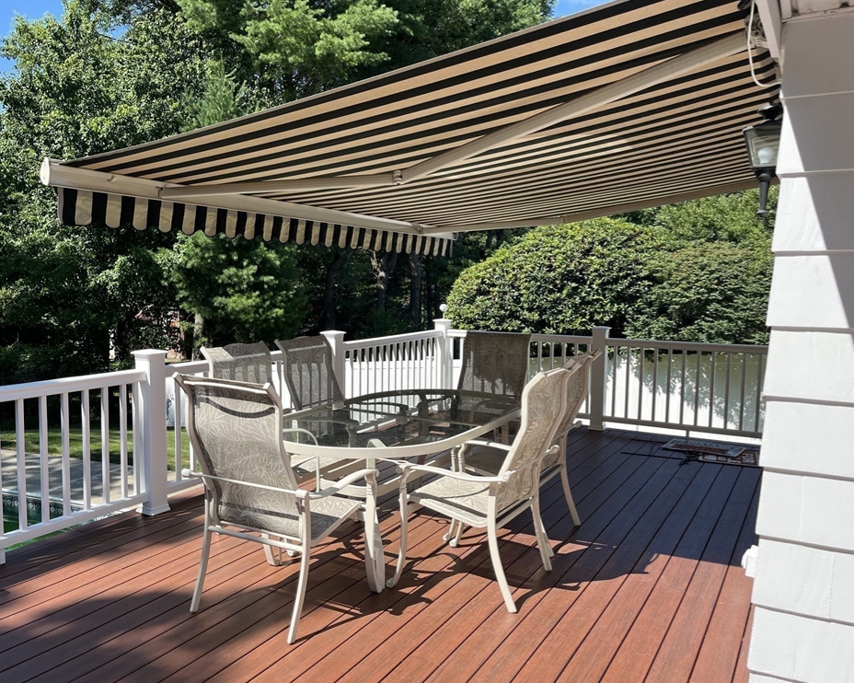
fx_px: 708
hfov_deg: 62.2
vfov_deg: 51.5
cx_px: 405
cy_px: 342
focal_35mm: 28
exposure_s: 1/1623
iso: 50
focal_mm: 5.1
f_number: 1.6
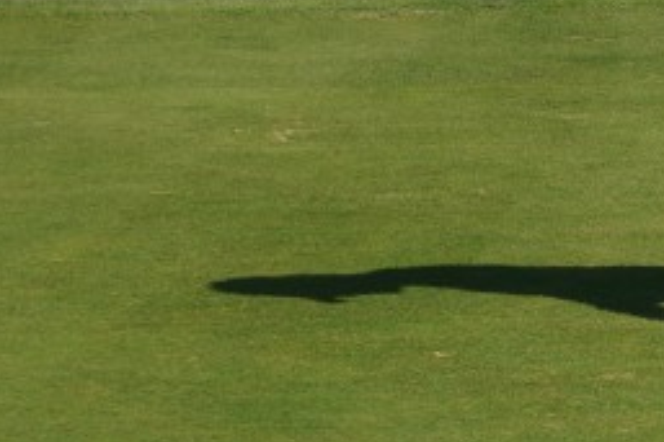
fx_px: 5511
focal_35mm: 299
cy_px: 199
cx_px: 1225
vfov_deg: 4.6
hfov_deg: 6.7
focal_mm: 50
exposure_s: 1/320
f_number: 8
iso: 100
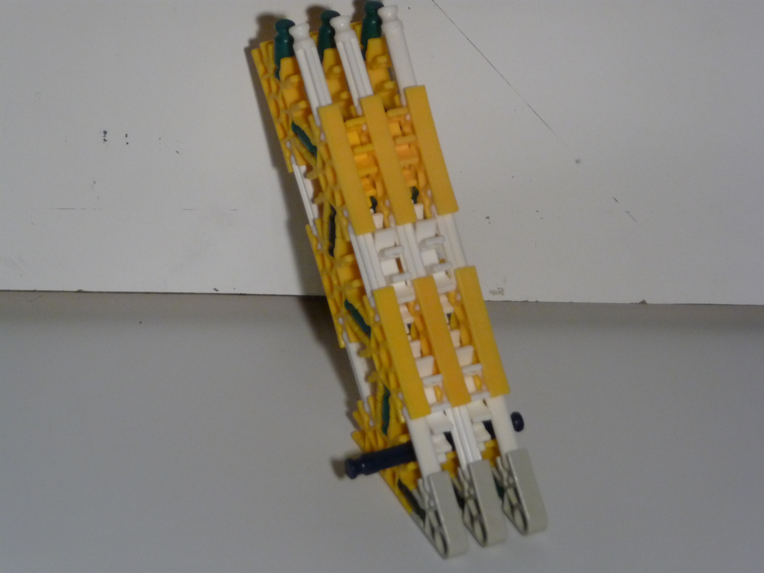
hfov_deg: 16.6
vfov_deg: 12.5
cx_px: 382
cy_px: 286
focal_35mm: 119
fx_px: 2626
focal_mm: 20.3
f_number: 4.7
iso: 320
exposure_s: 1/50
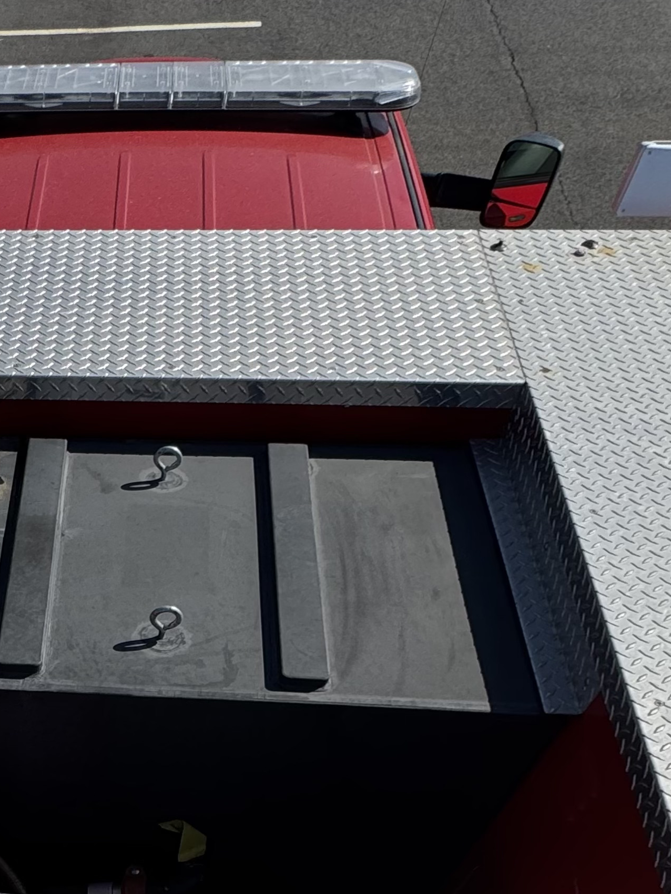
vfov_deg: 48.9
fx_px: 801
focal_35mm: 31
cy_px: 874
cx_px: 214
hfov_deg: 44.6
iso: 50
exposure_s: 1/2208
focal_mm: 2.22
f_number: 2.2
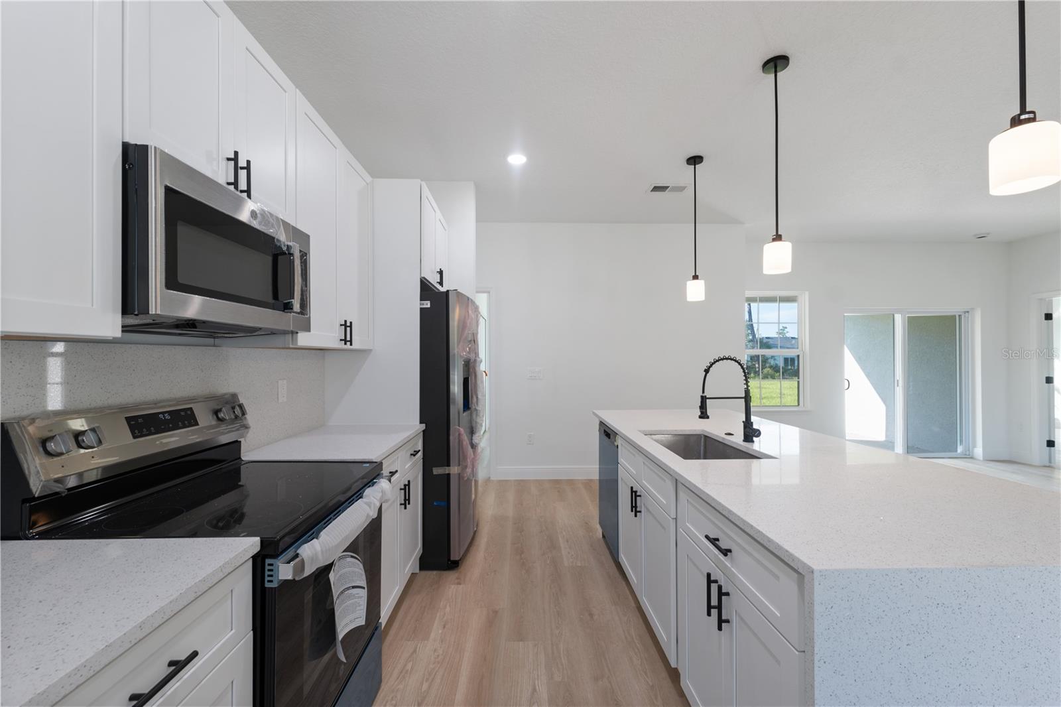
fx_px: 412
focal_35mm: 14
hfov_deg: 104.3
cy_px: 354
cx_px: 530
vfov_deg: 81.2
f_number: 8
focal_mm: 14
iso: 400
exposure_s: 1/6
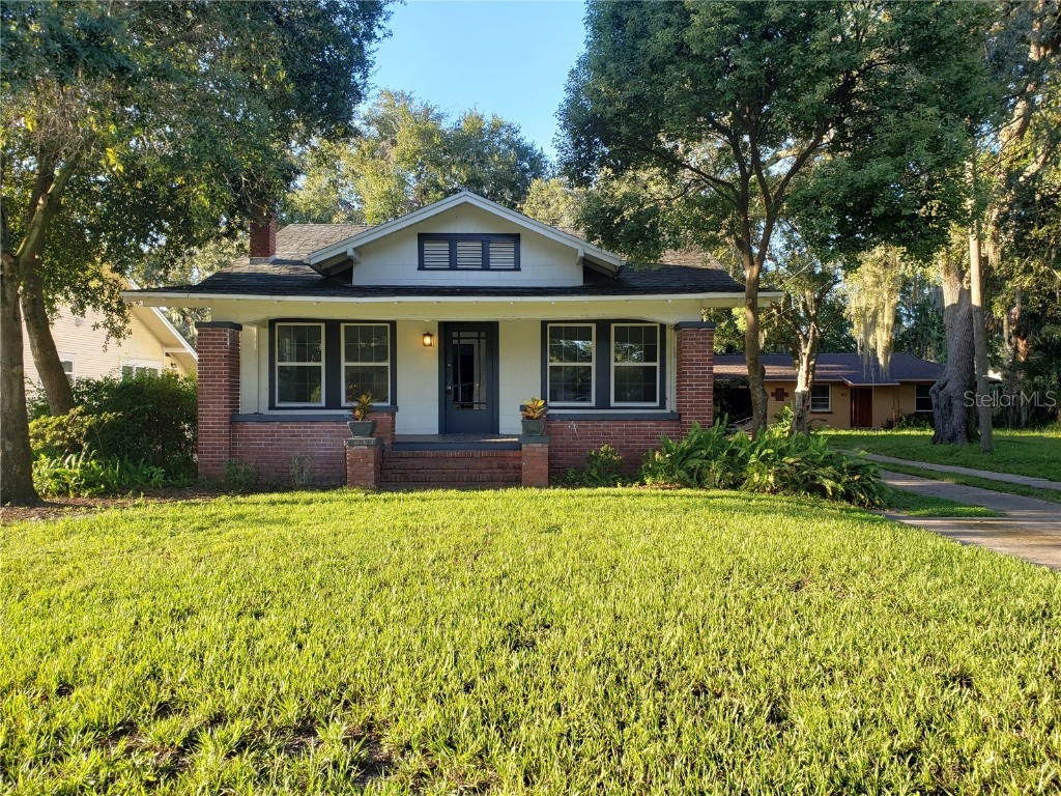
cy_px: 398
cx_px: 530
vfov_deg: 53.1
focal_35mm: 26
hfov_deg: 67.3
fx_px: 797
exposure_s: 1/210
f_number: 2.4
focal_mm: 4.3
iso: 50
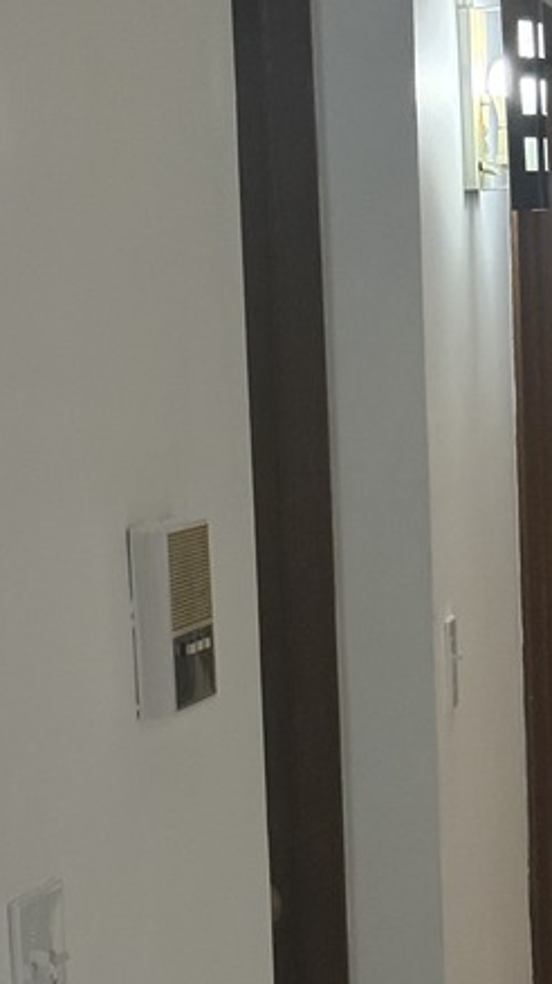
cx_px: 482
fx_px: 3361
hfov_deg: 9.4
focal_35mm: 129
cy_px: 921
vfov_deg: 16.4
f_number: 1.78
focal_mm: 6.76
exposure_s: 1/120
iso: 200
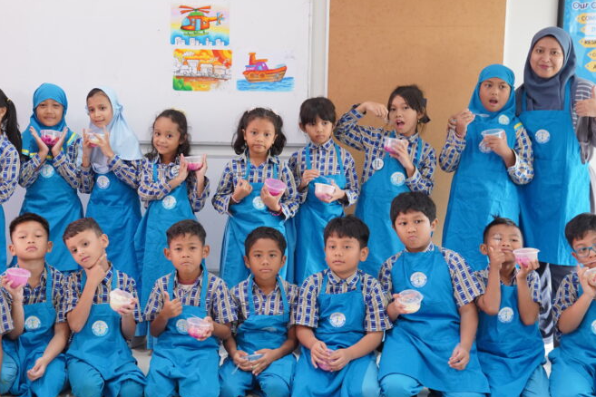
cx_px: 215
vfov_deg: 20.3
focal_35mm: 67
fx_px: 1109
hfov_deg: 29.9
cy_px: 203
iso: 2500
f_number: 3.2
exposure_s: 1/125
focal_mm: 43
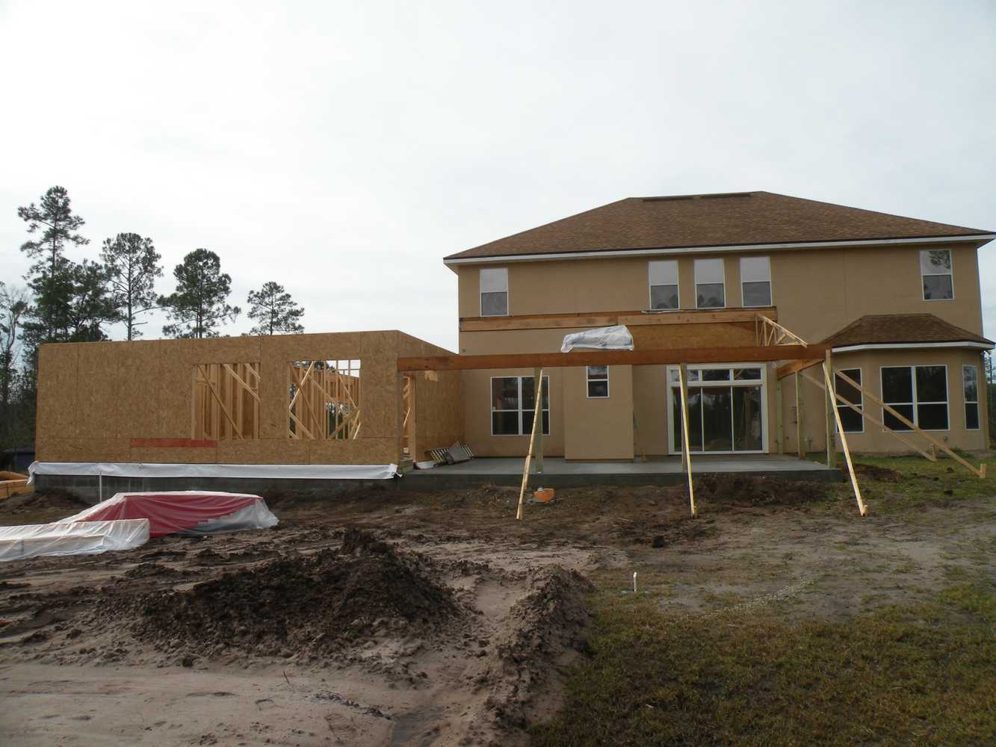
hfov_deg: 65.3
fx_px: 777
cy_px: 374
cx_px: 498
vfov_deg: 51.4
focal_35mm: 27
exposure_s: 1/296
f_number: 6.3
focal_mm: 4.7
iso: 64
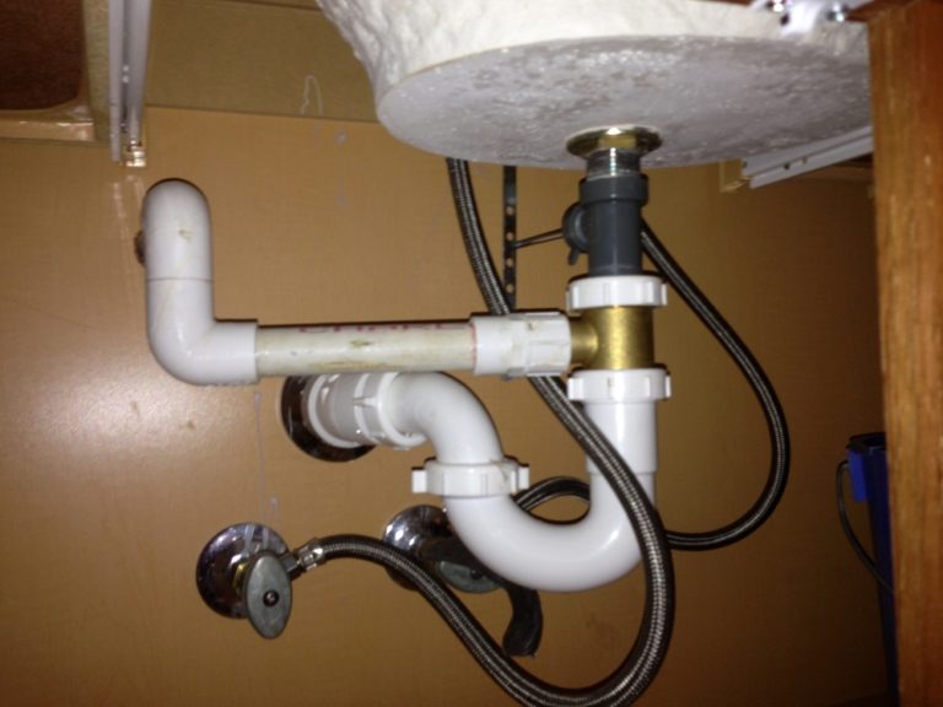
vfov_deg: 42.9
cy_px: 354
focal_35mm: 33
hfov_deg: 55.4
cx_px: 472
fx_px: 899
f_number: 2.4
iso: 64
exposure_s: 1/20
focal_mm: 4.13
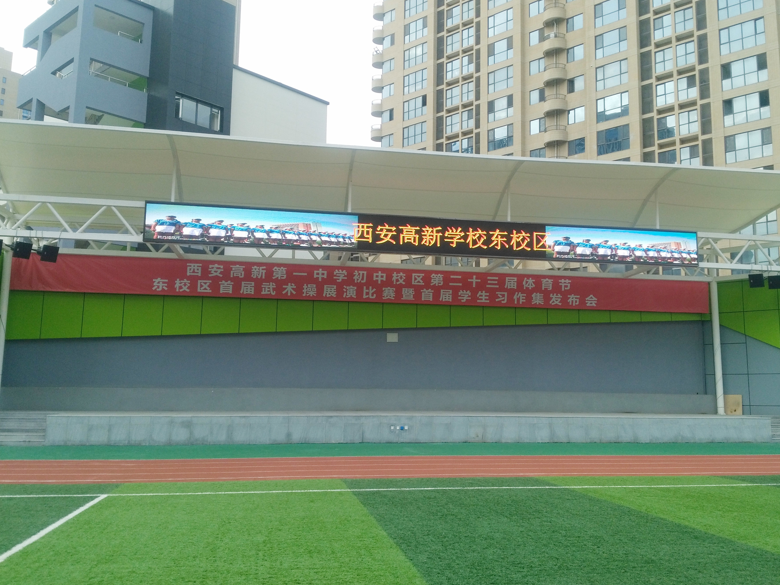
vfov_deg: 42.9
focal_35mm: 33
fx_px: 744
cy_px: 281
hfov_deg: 55.3
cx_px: 421
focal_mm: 2.96
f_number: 2
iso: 100
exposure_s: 1/254
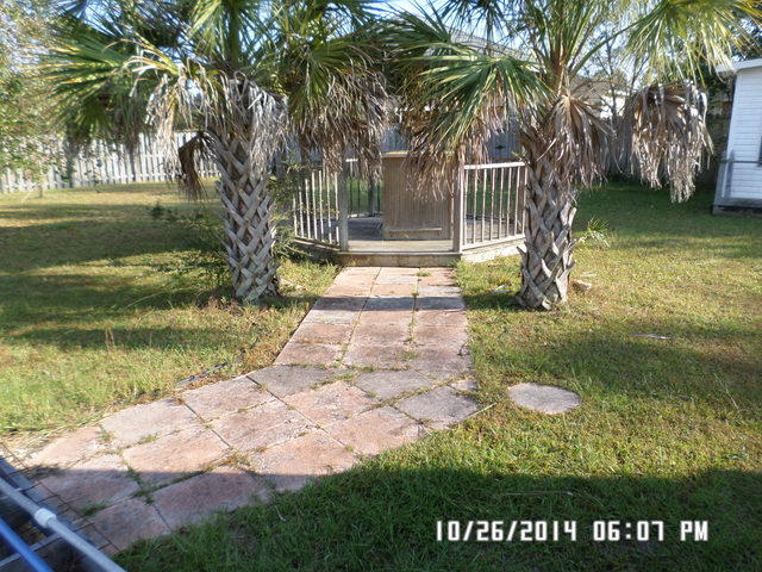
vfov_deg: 54.9
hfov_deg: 69.4
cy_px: 286
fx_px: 550
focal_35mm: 25
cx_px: 381
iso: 80
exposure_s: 1/500
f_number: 2.5
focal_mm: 4.5
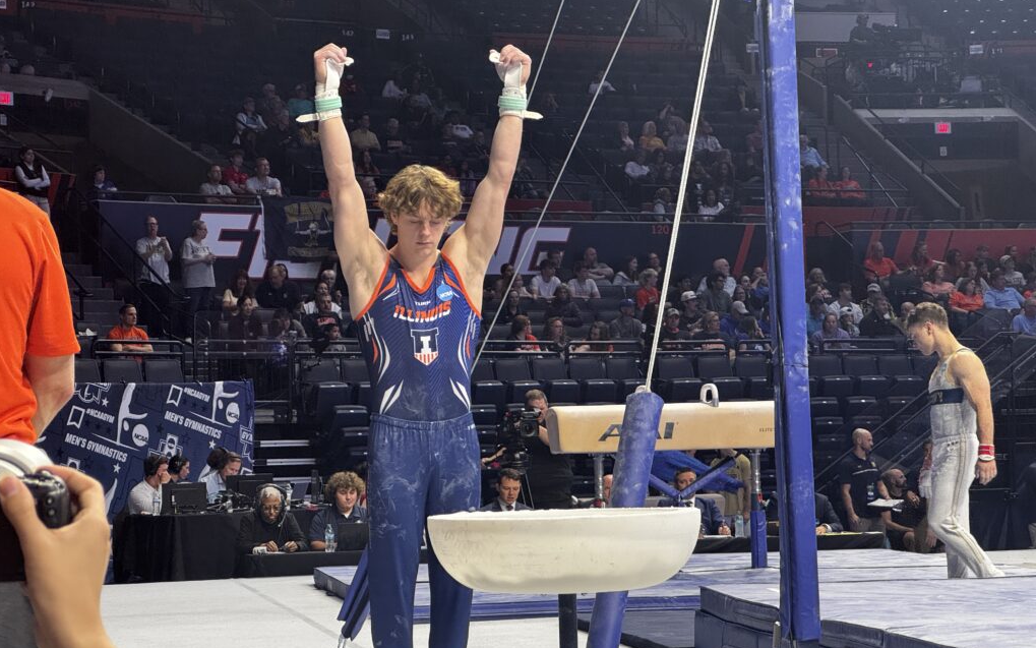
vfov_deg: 15.9
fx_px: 2315
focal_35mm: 82
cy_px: 319
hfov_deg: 25.2
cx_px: 516
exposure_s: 1/120
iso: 250
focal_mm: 9
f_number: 2.8
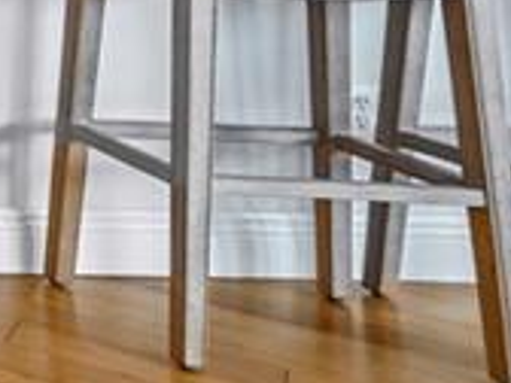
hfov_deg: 12.0
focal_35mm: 82
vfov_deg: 16.0
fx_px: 1210
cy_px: -248
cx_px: -973
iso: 100
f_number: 8
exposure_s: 2
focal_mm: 14
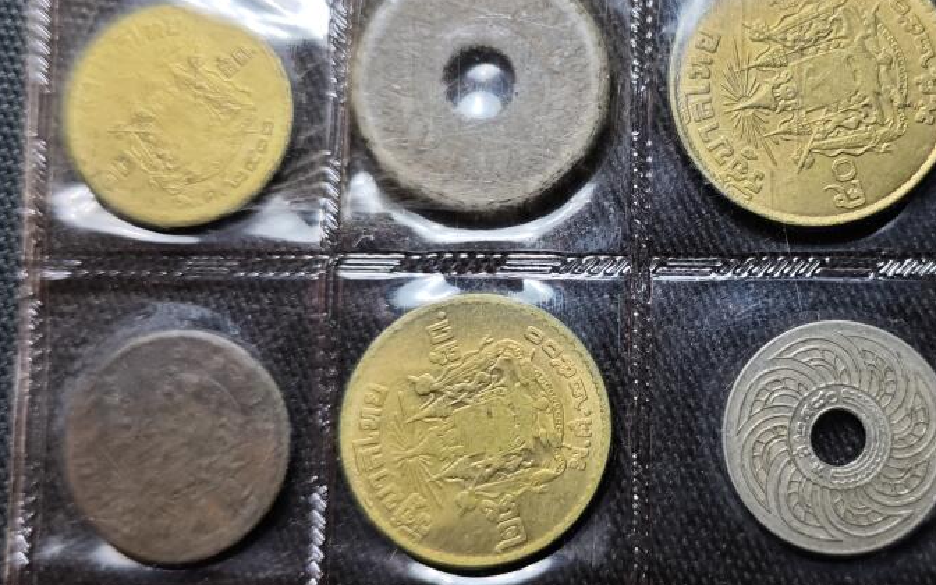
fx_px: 1352
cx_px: 670
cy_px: 255
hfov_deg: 37.5
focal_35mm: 53
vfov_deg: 24.4
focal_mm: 5.84
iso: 80
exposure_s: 1/100
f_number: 1.6
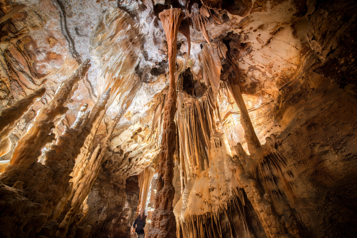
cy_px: 119
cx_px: 178
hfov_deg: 104.2
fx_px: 139
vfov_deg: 81.3
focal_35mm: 14
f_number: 16
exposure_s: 8
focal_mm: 14
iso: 80
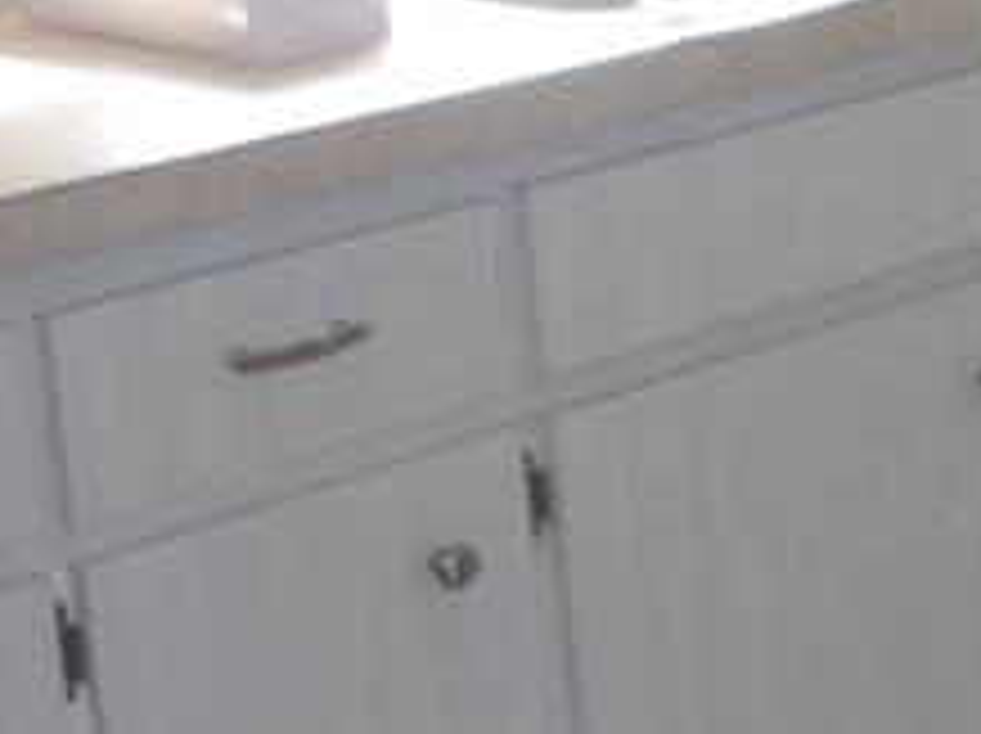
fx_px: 3595
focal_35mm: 127
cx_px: 1544
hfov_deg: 14.3
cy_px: -5
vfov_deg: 11.5
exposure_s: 1/34
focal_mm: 4.9
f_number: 3
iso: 140
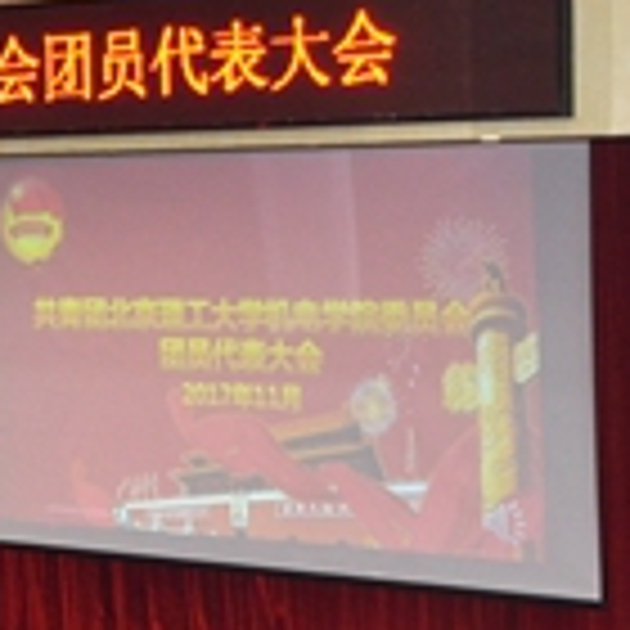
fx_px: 3109
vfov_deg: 11.6
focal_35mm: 151
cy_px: 284
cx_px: -554
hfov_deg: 10.7
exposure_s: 1/60
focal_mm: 26
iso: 800
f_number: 5
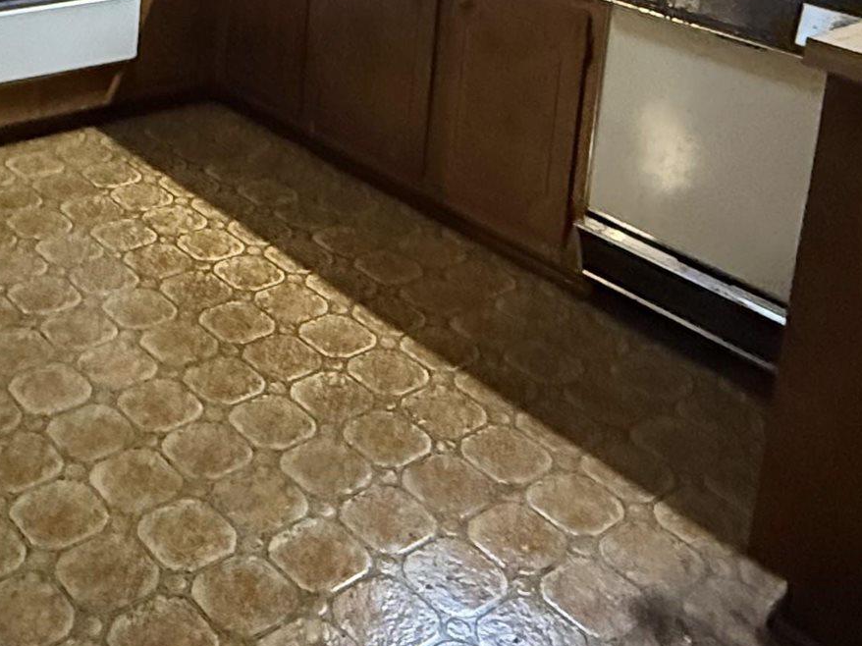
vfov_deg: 26.6
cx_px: 230
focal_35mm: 49
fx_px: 1220
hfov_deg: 38.1
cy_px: -110
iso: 1250
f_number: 2.2
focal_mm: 2.22
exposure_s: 1/60
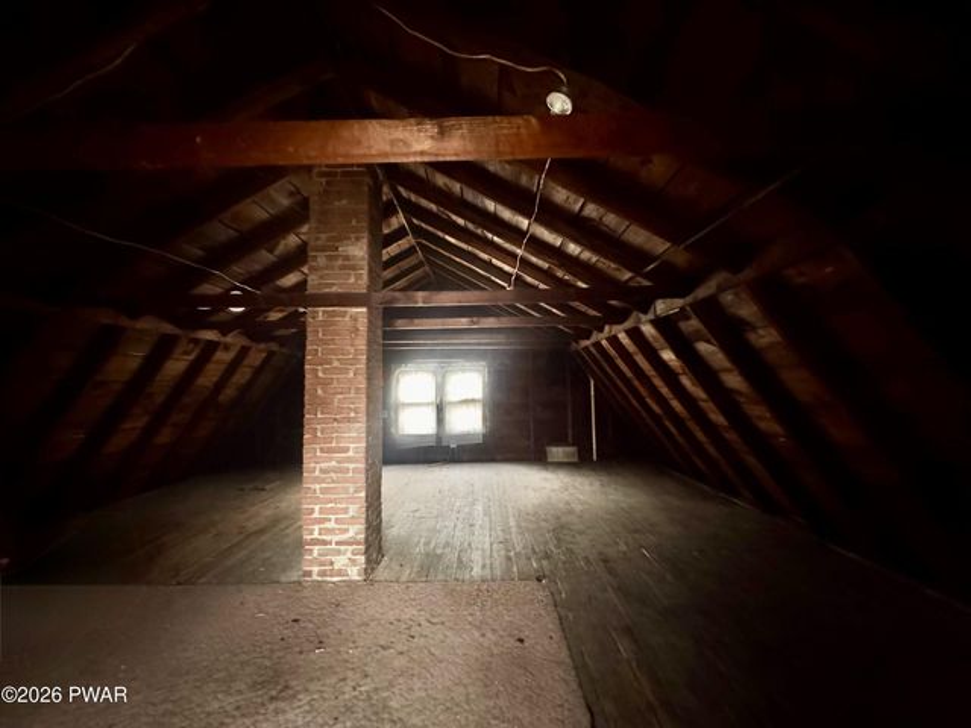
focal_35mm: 14
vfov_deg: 85.7
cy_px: 364
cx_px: 486
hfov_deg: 102.1
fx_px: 393
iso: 1250
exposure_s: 1/40
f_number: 2.2
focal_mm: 2.22
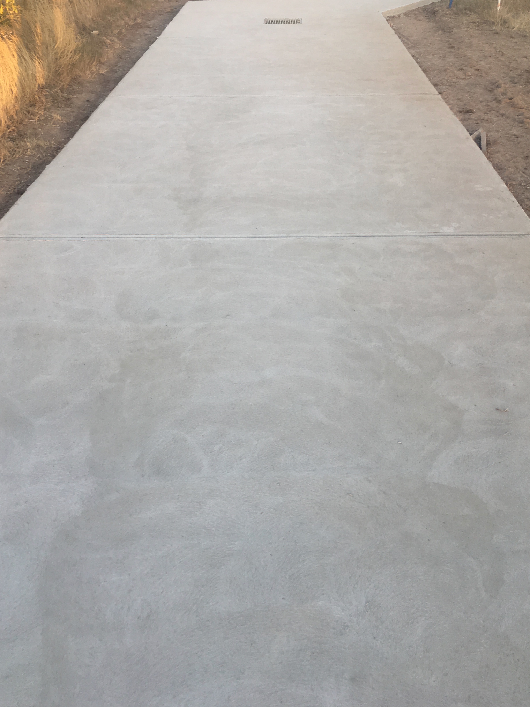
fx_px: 694
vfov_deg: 53.8
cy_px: 308
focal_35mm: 34
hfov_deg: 41.8
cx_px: 278
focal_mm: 4.15
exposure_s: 1/100
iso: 25
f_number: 2.2
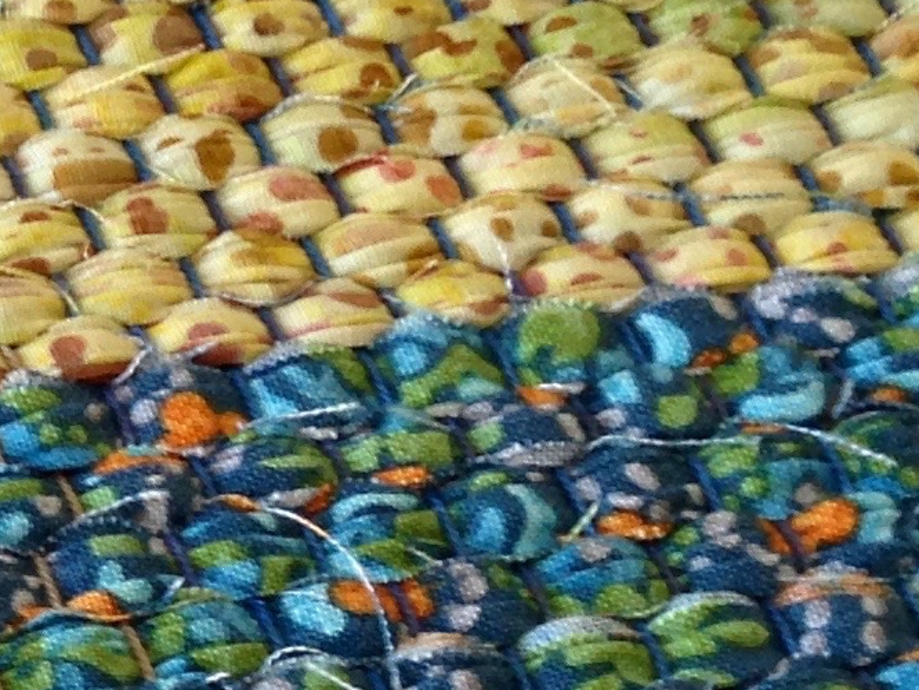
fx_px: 4302
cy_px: 467
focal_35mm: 162
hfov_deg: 11.4
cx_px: -712
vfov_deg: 9.2
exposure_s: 1/20
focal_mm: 4.12
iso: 80
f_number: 2.4
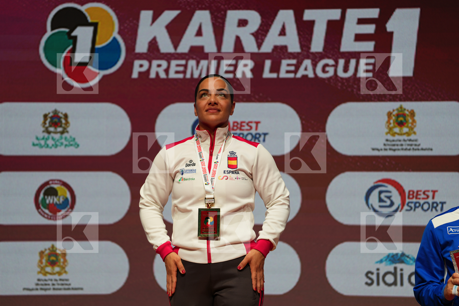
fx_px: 2078
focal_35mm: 163
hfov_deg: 12.6
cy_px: 153
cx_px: 230
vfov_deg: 8.4
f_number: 2.8
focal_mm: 163
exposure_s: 1/250
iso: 100
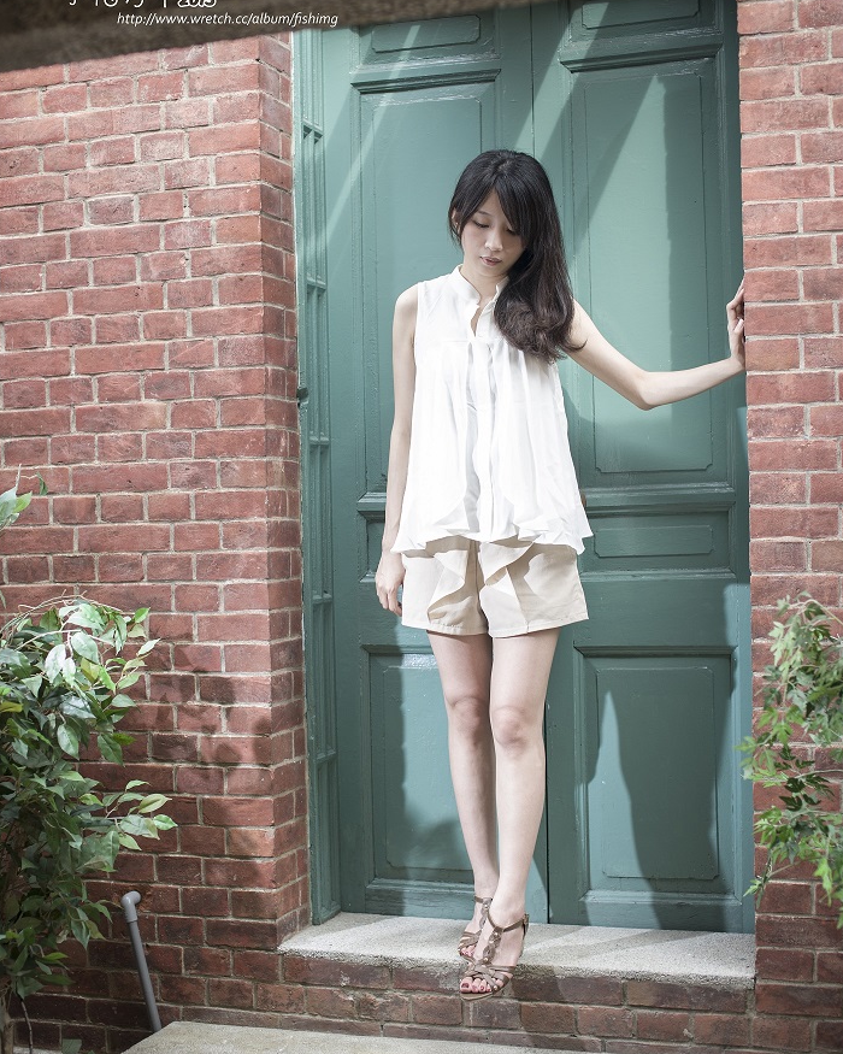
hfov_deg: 26.7
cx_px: 420
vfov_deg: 33.0
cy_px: 548
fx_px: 1778
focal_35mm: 57
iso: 100
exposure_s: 1/200
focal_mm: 50
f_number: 2.2
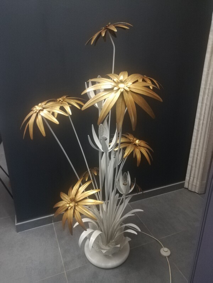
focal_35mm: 26
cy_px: 142
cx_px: 106
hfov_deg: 53.1
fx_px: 213
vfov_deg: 67.3
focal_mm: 3.83
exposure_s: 1/14.3
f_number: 2.2
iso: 1000
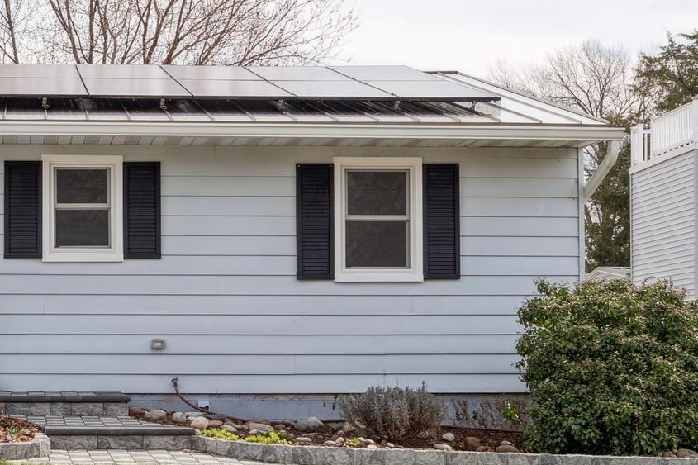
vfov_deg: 21.4
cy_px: 332
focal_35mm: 63
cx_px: -19
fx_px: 1221
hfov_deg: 29.5
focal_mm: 17.6
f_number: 10
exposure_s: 1/100
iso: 200
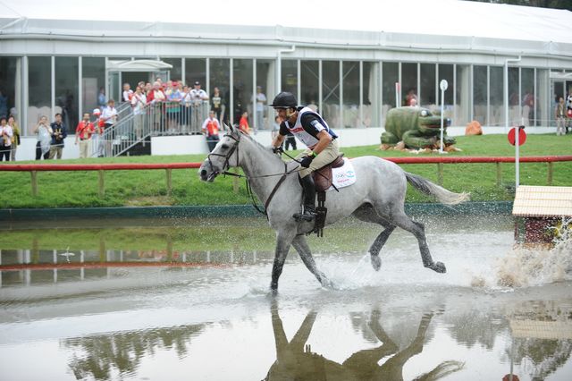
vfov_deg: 19.4
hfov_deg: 28.9
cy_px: 190
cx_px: 286
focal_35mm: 70
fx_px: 1112
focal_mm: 70
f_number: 3.2
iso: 500
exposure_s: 1/500
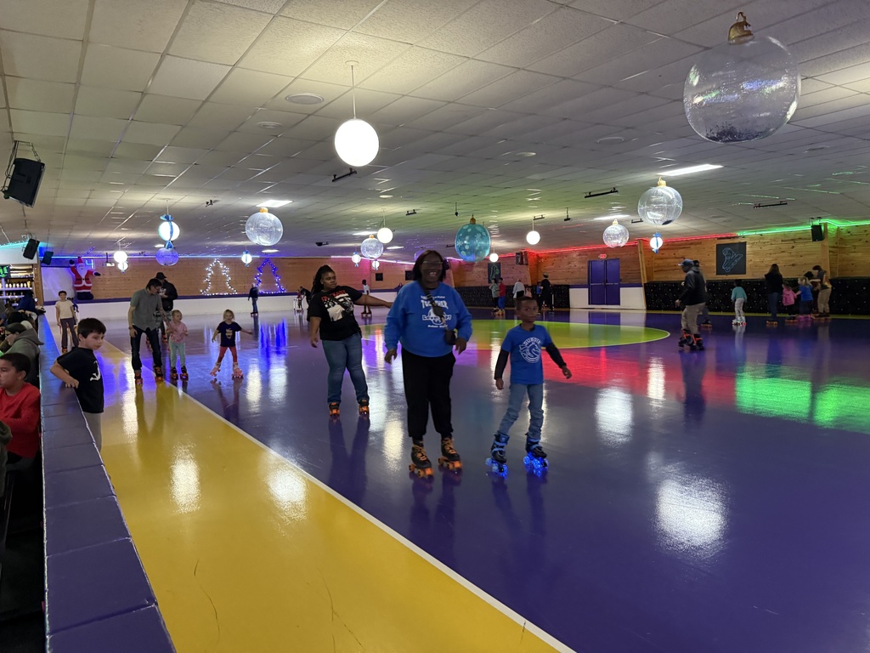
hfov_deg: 71.6
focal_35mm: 24
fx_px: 603
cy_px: 326
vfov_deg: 56.8
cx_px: 435
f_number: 1.78
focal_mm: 6.76
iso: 640
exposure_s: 1/40
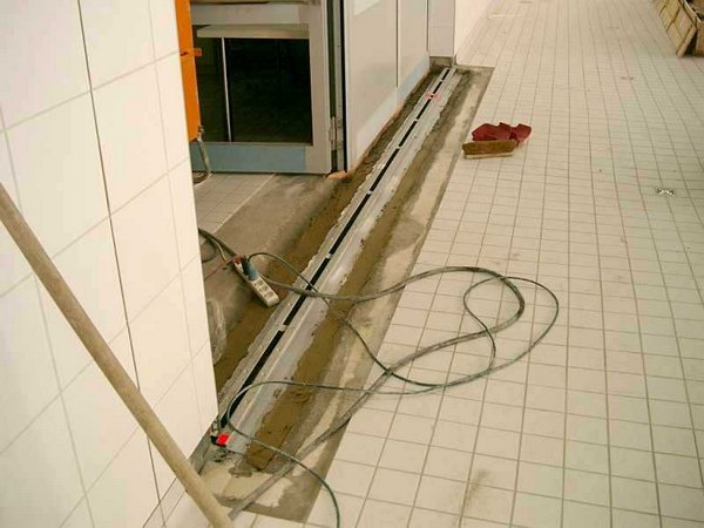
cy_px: 264
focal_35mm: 37
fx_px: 752
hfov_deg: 50.1
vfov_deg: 38.7
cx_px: 352
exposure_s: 1/160
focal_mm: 7.6
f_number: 2.6
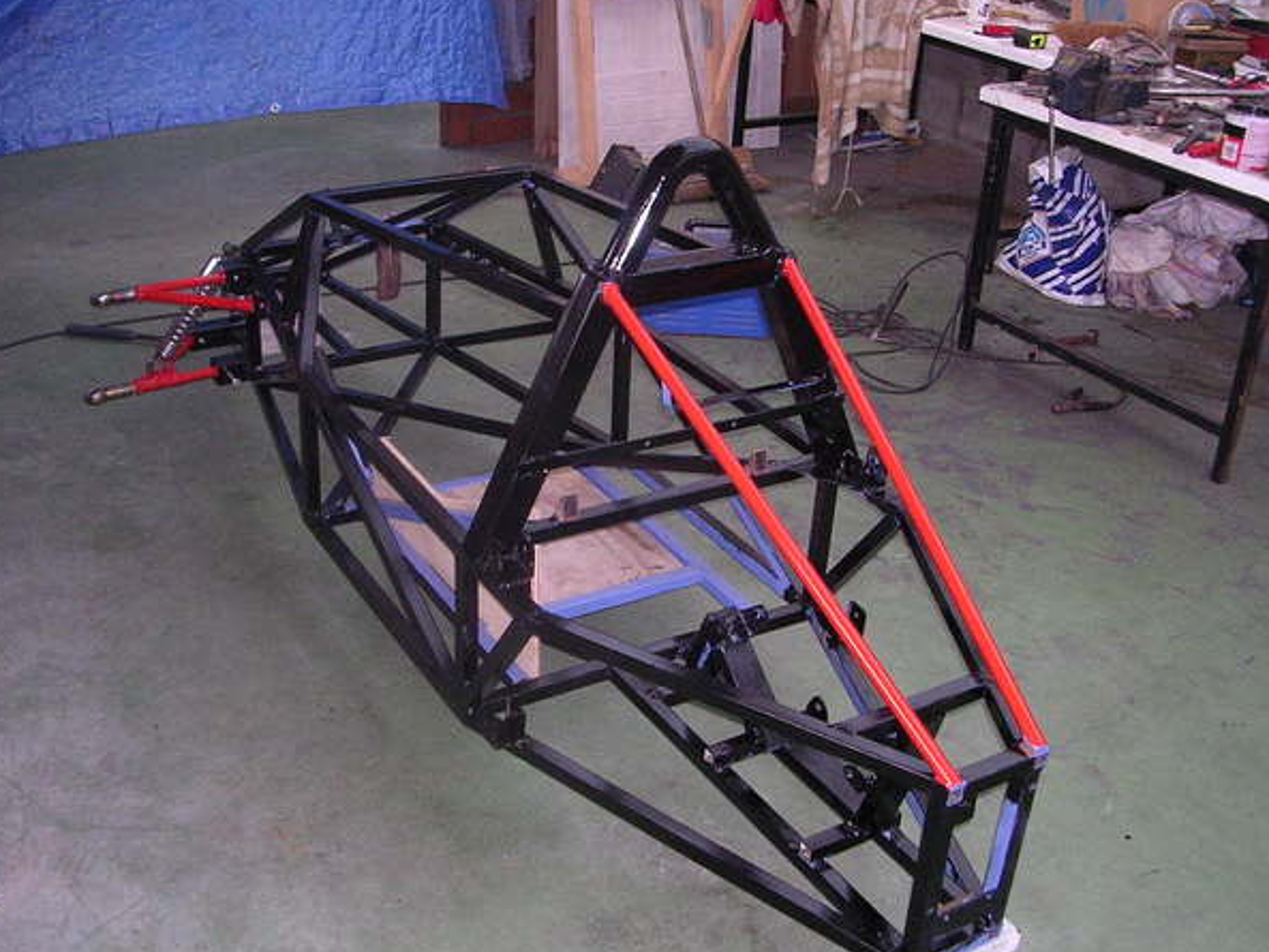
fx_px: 1503
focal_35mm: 41
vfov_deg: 35.1
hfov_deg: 45.8
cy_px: 447
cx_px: 621
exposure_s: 1/60.1
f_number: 2.8
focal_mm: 5.8
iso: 367
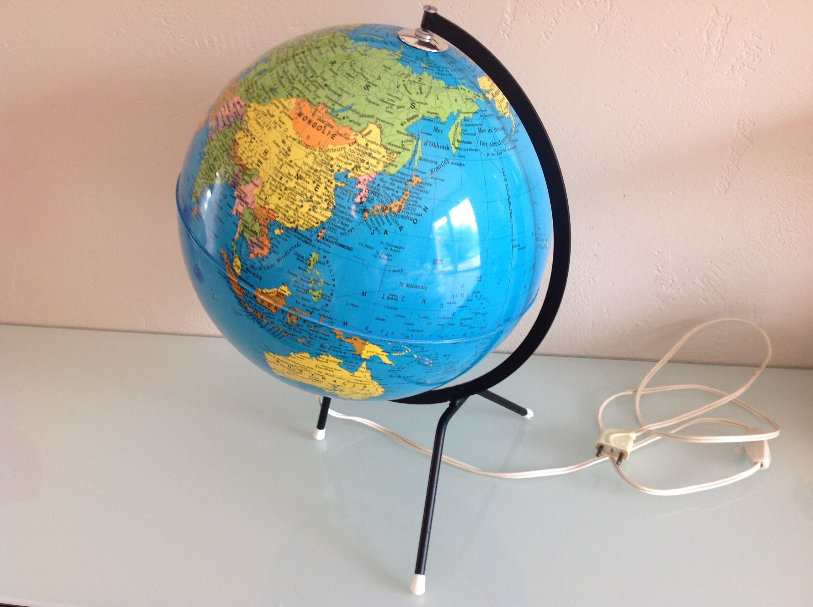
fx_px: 821
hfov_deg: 52.7
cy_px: 304
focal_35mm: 35
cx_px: 406
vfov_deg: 40.6
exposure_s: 1/15
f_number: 2.4
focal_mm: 4.28
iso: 80
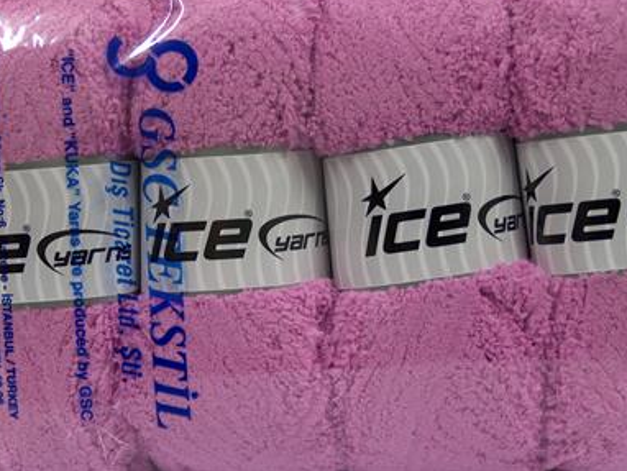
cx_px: 315
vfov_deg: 16.8
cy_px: 226
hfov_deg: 22.2
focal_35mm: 88
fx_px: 1595
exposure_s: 1/18.7
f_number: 2.9
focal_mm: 17.25
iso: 200
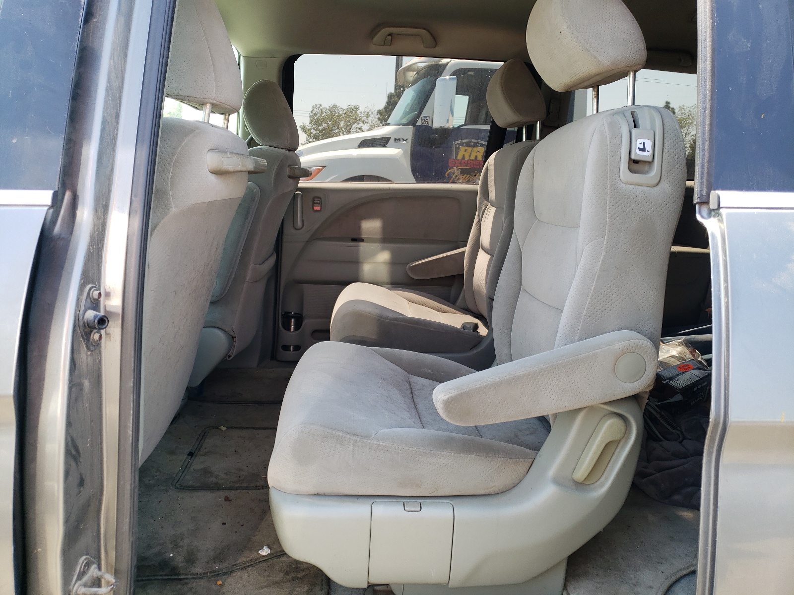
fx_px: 596
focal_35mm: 26
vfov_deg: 53.1
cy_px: 298
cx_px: 397
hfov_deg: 67.3
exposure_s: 1/182
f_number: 1.5
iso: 50
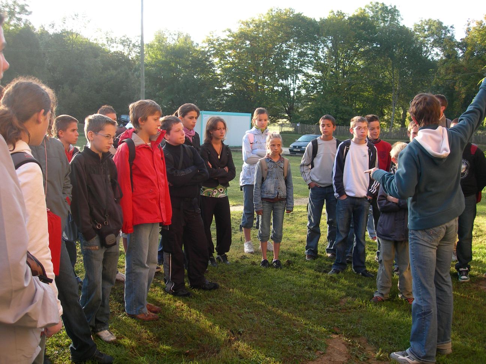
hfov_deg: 49.0
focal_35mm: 38
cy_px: 182
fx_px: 534
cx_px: 243
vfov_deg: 37.7
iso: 50
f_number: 2.8
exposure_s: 1/143
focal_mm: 7.8
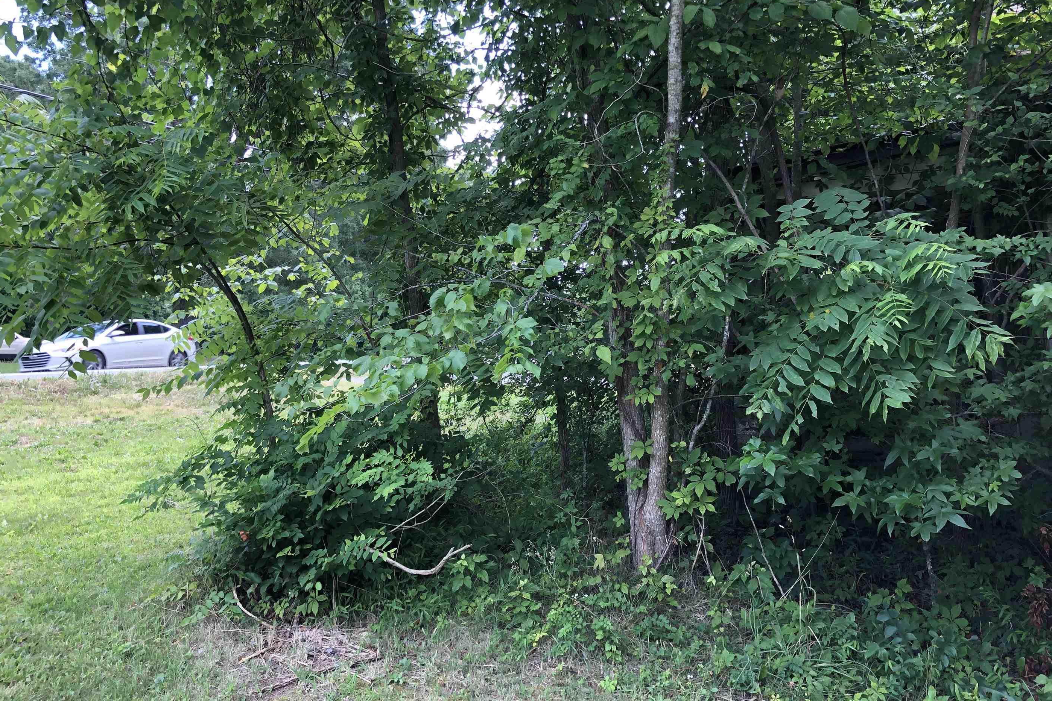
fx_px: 935
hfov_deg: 58.7
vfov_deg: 41.0
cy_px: 292
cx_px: 558
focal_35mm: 32
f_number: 1.8
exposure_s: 1/120
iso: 40
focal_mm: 4
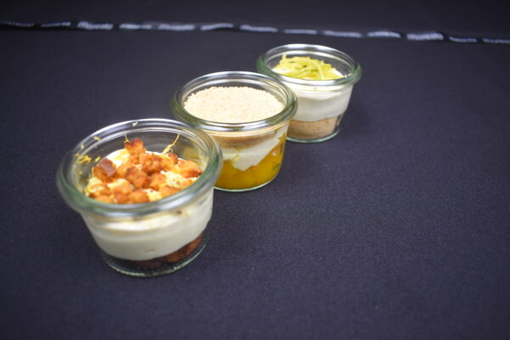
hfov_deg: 67.4
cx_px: 255
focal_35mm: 27
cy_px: 170
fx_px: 382
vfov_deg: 47.9
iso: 900
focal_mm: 18
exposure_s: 1/125
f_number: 4
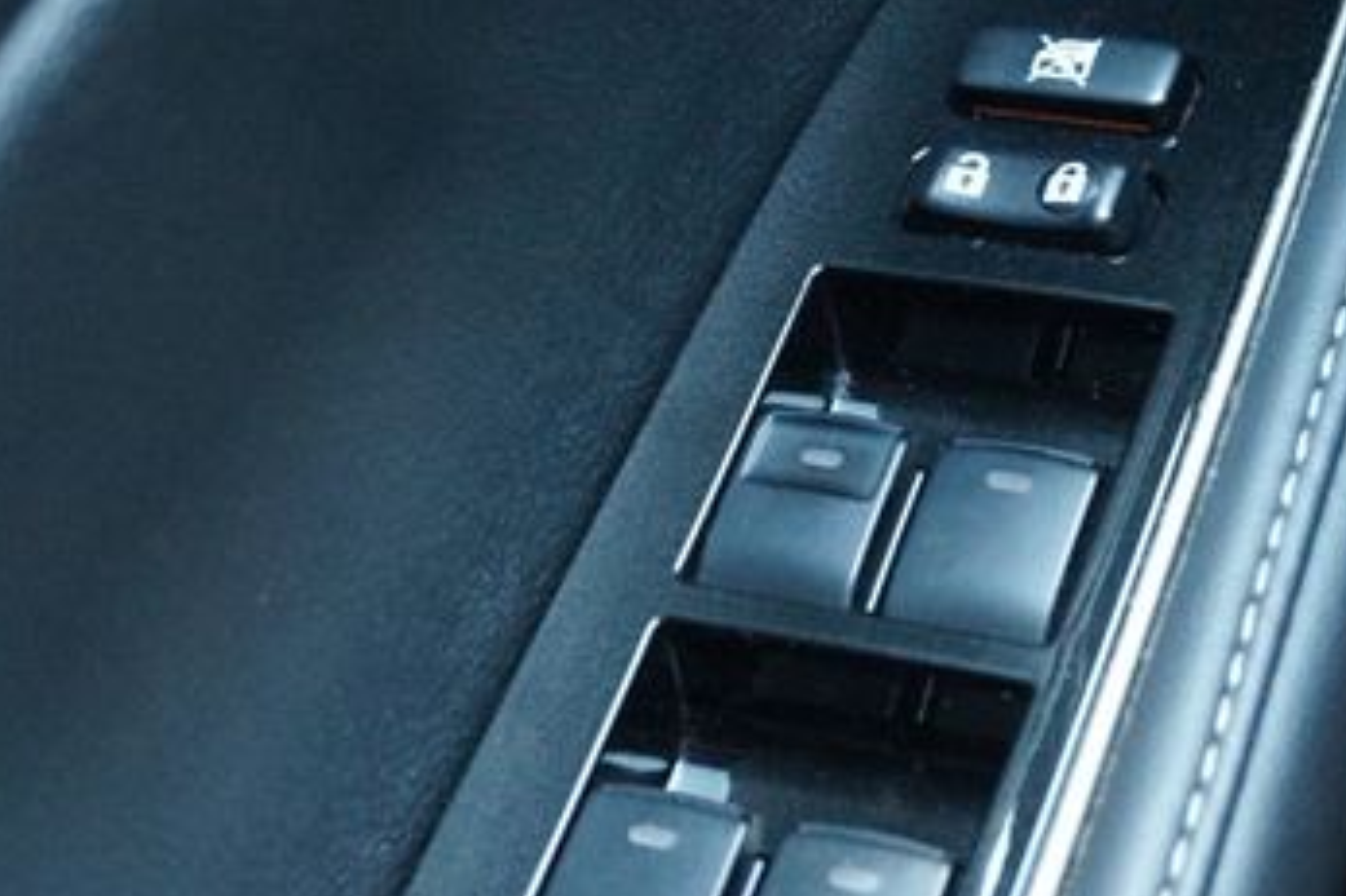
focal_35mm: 83
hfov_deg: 24.4
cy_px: 450
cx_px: 908
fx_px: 3102
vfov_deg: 16.4
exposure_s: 1/20
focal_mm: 30
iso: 3200
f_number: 5
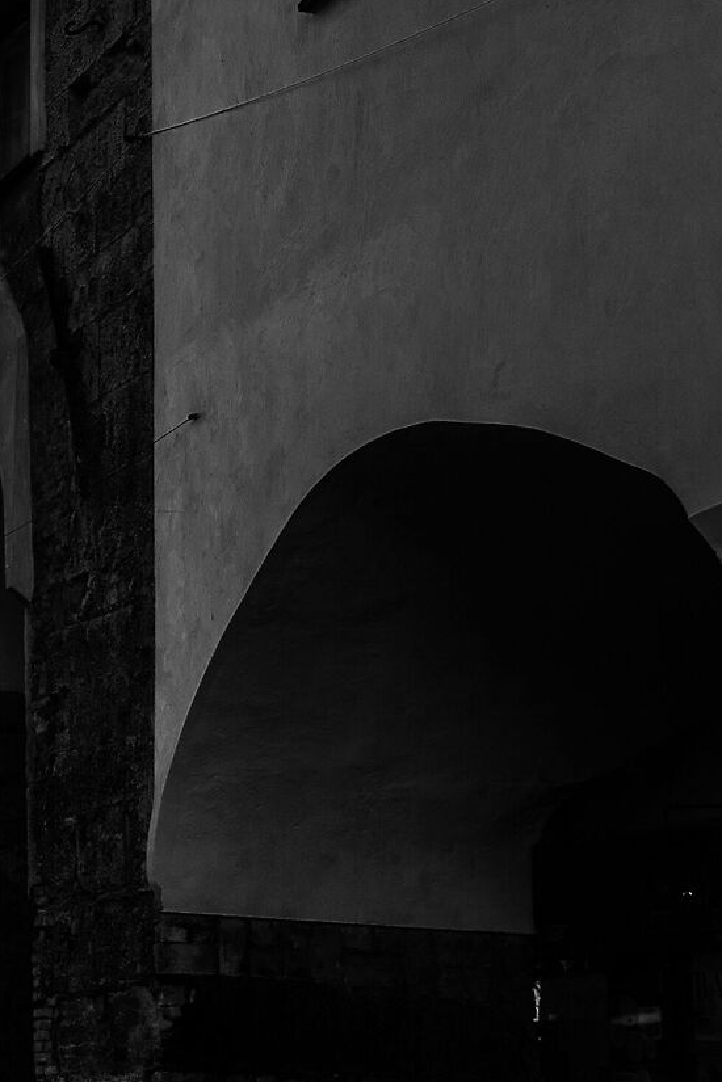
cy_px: 272
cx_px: -256
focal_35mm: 93
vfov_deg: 21.7
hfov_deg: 14.0
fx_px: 2798
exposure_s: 1/160
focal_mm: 32
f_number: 6.3
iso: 250
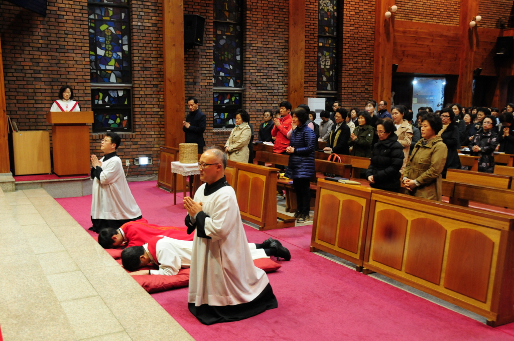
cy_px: 170
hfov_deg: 53.2
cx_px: 257
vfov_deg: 36.8
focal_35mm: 36
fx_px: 513
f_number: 5
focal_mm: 24
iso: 1250
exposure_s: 1/20
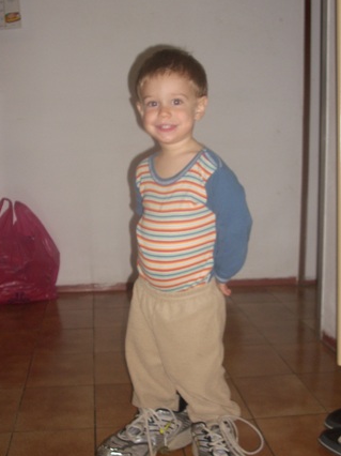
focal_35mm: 54
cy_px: 246
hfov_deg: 27.0
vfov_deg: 35.5
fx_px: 710
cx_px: 192
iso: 100
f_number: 3.1
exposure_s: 1/60
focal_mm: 7.6
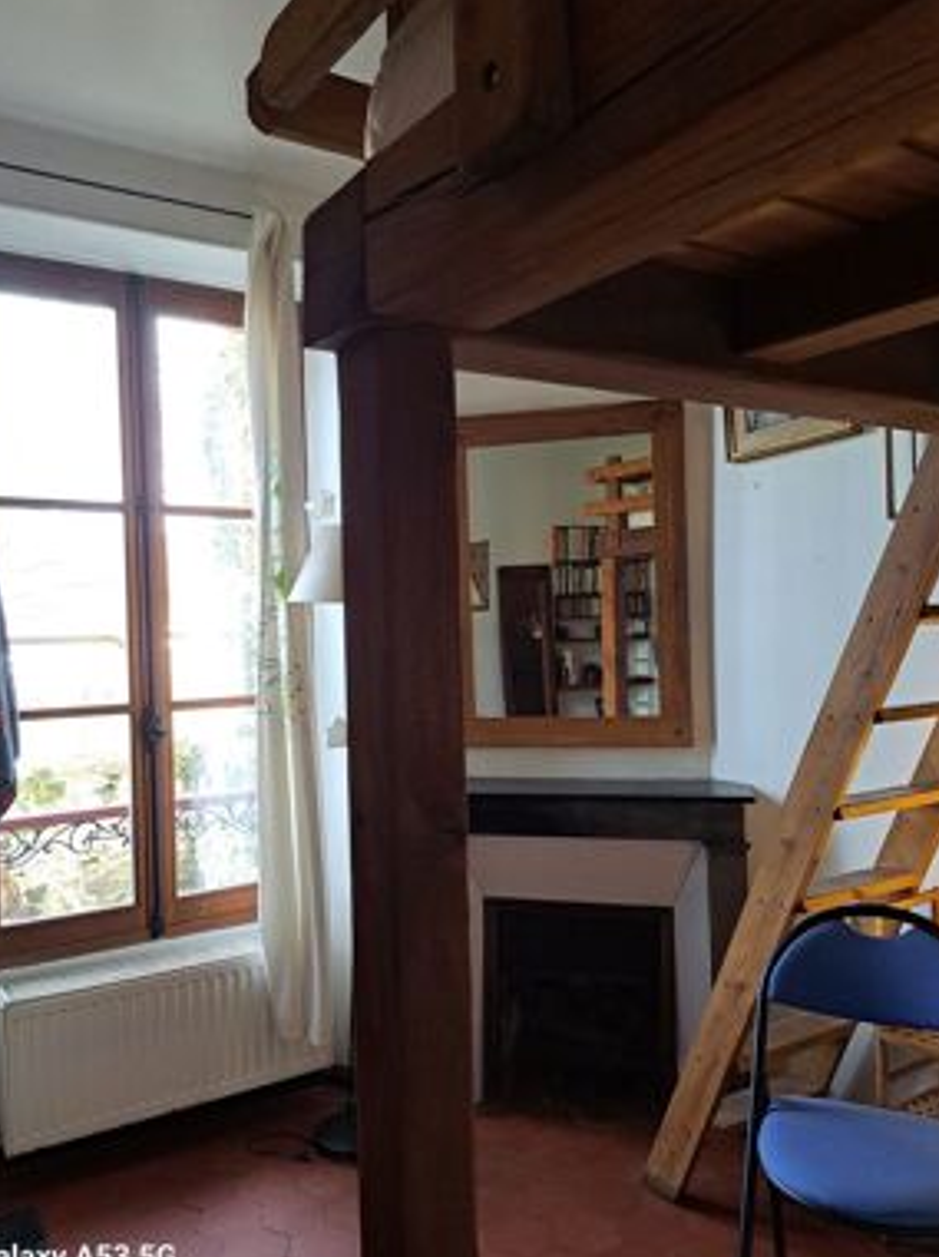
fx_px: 979
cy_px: 640
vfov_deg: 65.4
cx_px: 436
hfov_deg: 51.2
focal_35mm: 27
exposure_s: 1/50
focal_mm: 5.23
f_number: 1.8
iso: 100
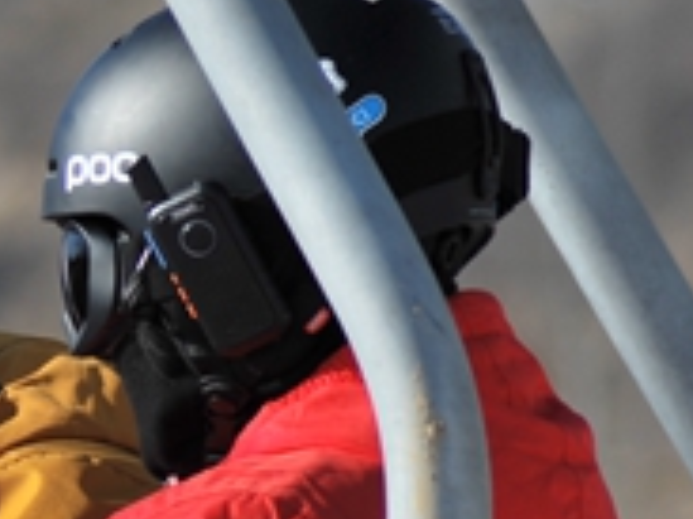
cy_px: 530
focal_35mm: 1259
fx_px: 25188
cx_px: -598
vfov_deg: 1.2
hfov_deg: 1.6
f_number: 8
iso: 200
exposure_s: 1/640
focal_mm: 300
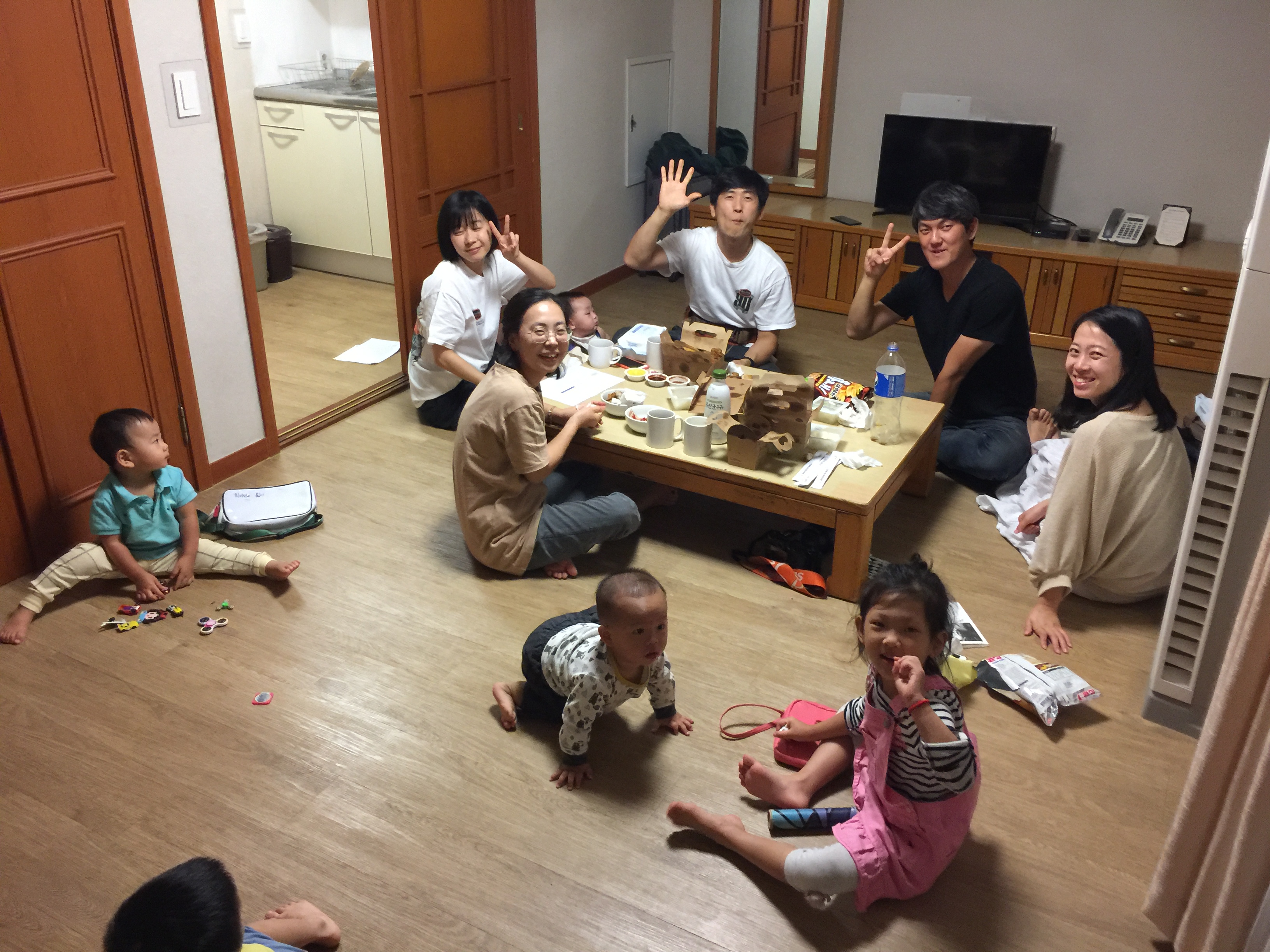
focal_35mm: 29
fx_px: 1064
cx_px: 635
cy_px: 476
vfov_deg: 48.2
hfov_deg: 61.7
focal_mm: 4.15
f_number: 2.2
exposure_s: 1/15
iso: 125
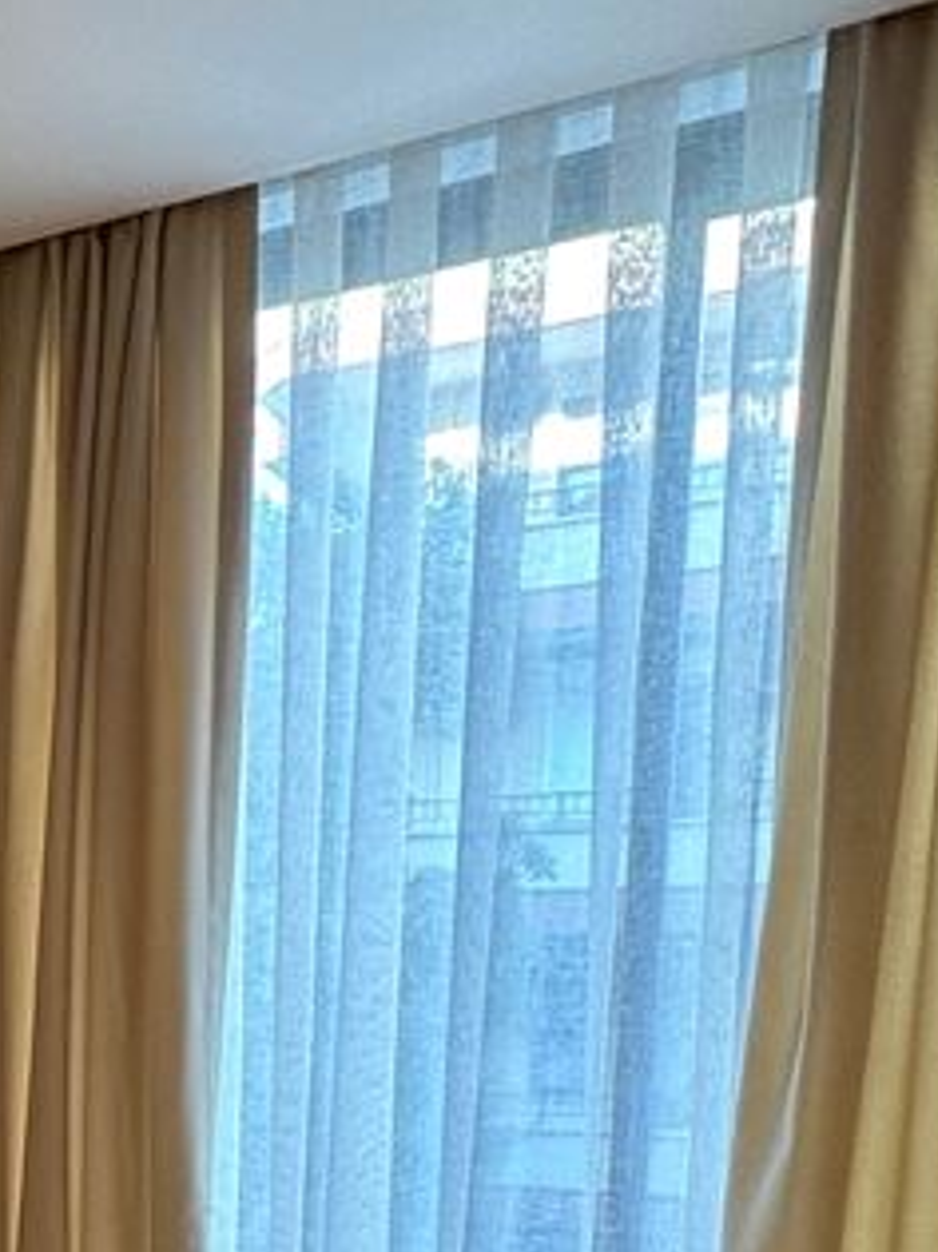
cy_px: 1184
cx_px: -318
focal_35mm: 48
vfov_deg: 36.5
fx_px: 1735
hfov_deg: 25.5
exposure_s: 1/100
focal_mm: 2.22
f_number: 2.2
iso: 125
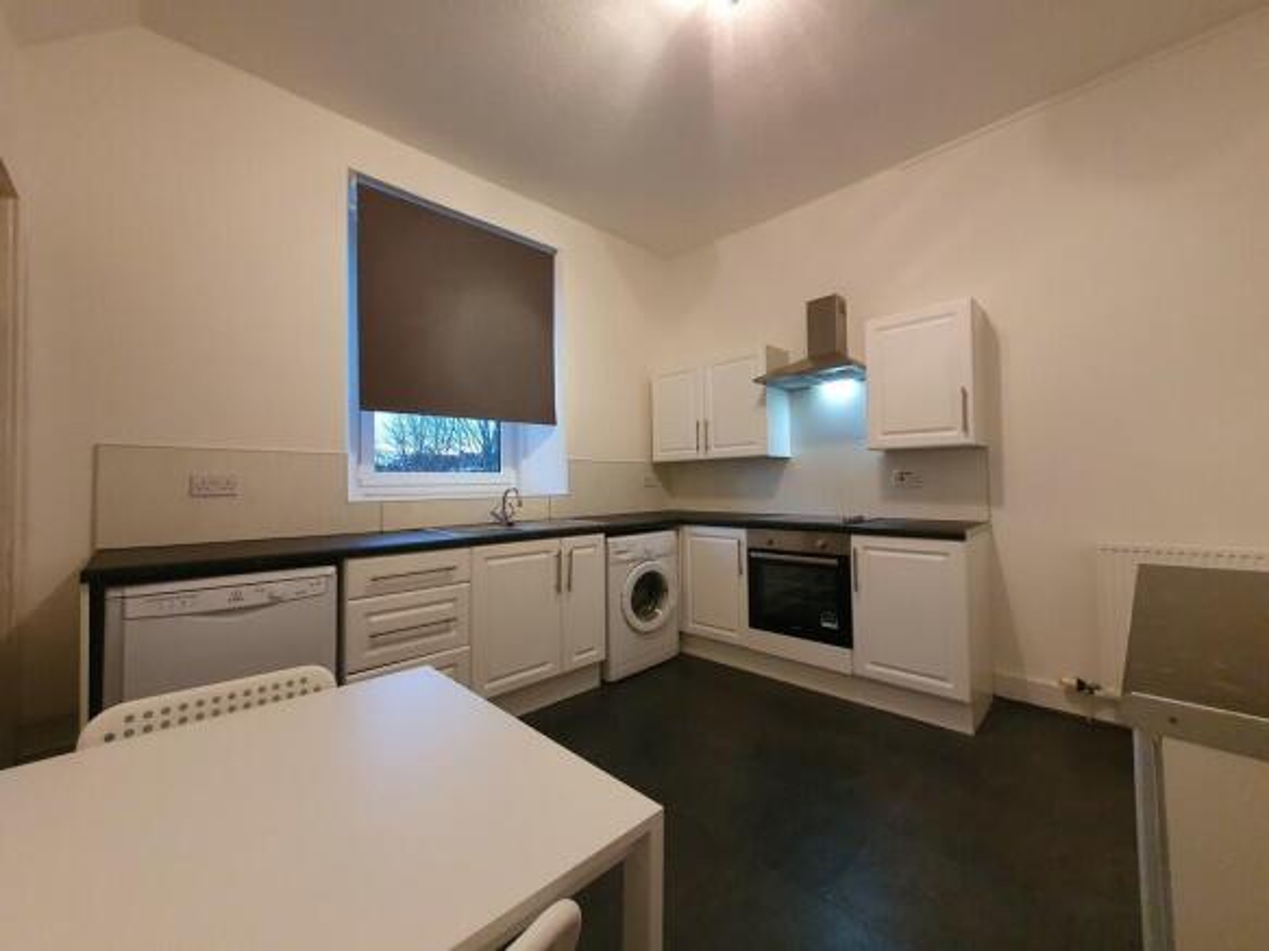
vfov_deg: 89.9
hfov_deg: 106.2
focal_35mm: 13
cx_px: 634
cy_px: 476
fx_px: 476
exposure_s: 1/33
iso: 400
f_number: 2.2
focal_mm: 1.8
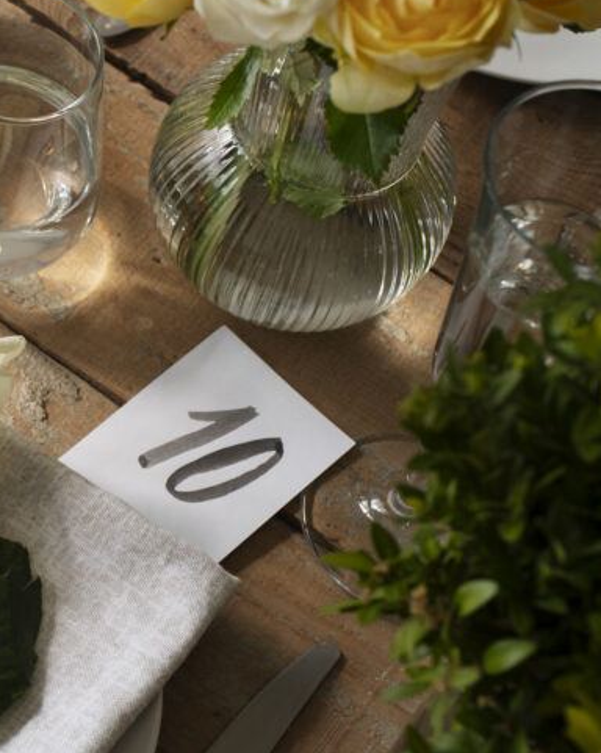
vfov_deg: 19.2
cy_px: 464
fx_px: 2226
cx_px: -113
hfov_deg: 14.9
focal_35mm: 100
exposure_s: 1/60
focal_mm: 50
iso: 250
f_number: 3.2
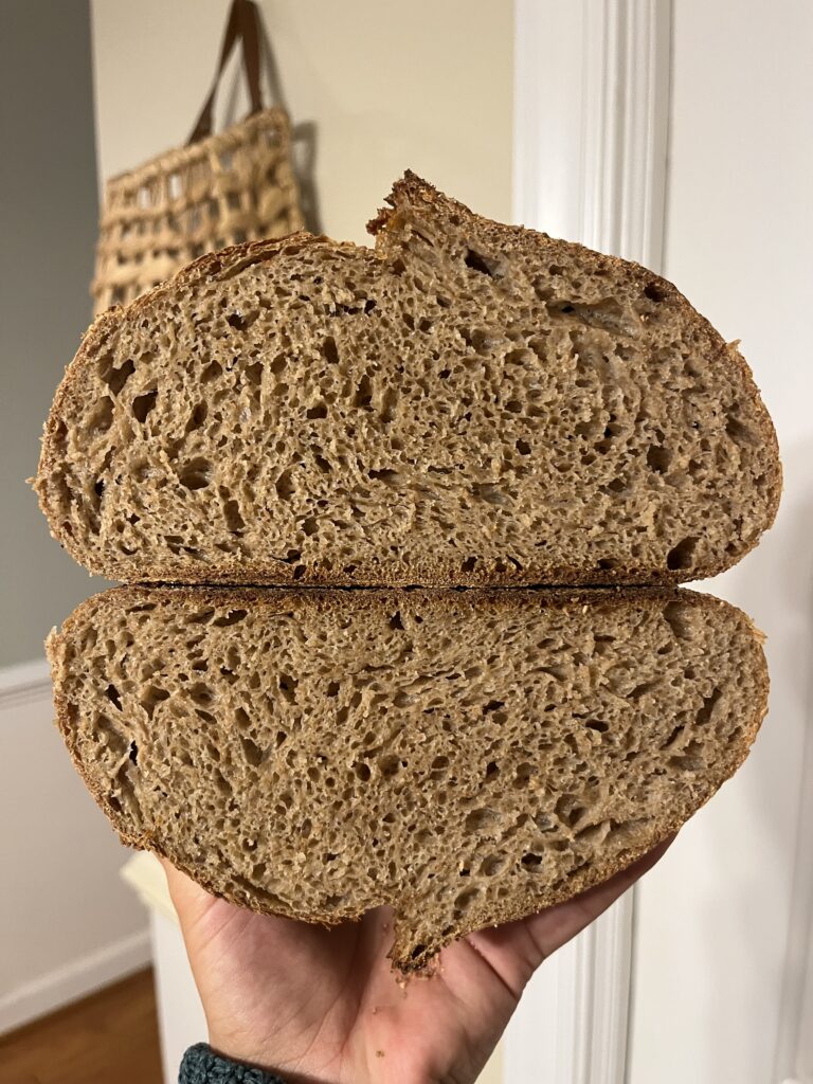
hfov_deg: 53.1
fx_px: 814
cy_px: 542
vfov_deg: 67.3
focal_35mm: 26
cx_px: 406
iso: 250
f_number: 1.6
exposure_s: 1/60
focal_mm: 5.1
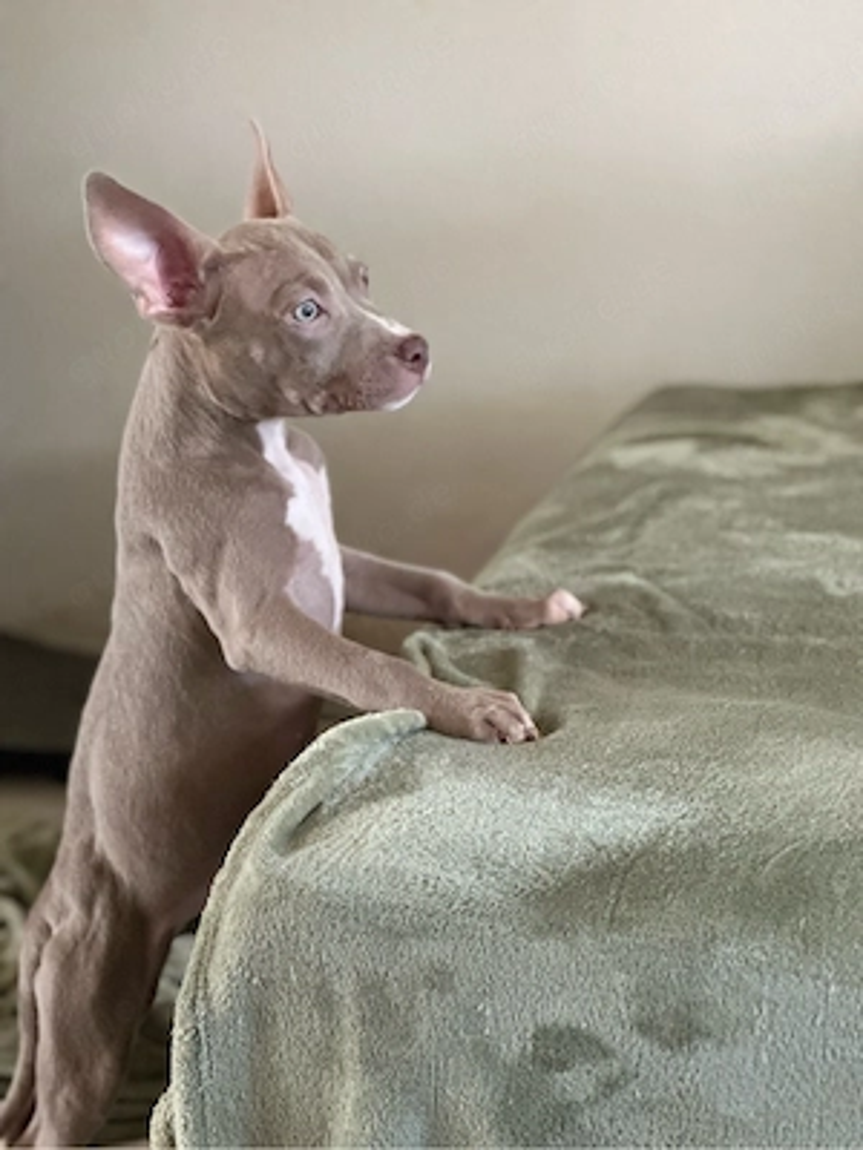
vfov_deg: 25.3
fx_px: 2560
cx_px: 432
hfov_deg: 19.1
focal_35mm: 77
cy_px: 575
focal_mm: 9
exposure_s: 1/40
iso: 400
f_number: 2.8
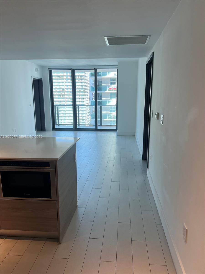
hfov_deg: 53.1
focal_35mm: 26
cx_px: 102
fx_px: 205
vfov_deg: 67.3
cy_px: 137
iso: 40
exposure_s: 1/280
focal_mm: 5.7
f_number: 1.5
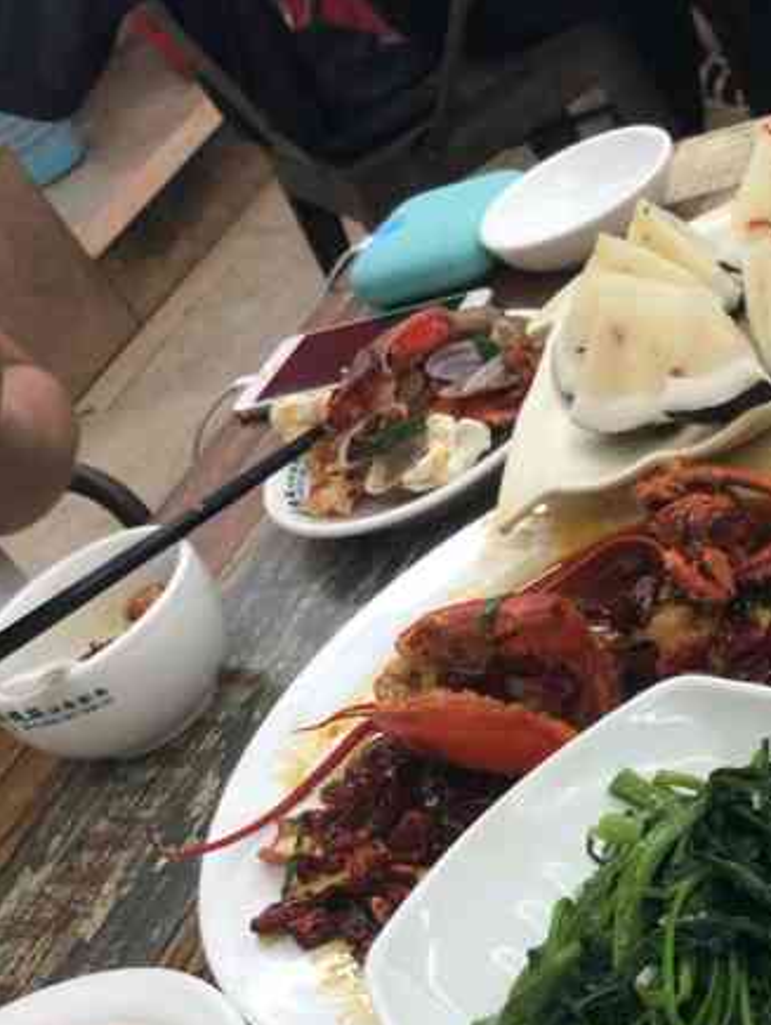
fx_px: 1779
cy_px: 944
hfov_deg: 23.6
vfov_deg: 30.6
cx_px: 745
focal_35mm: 60
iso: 32
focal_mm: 3.99
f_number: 1.8
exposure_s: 1/25
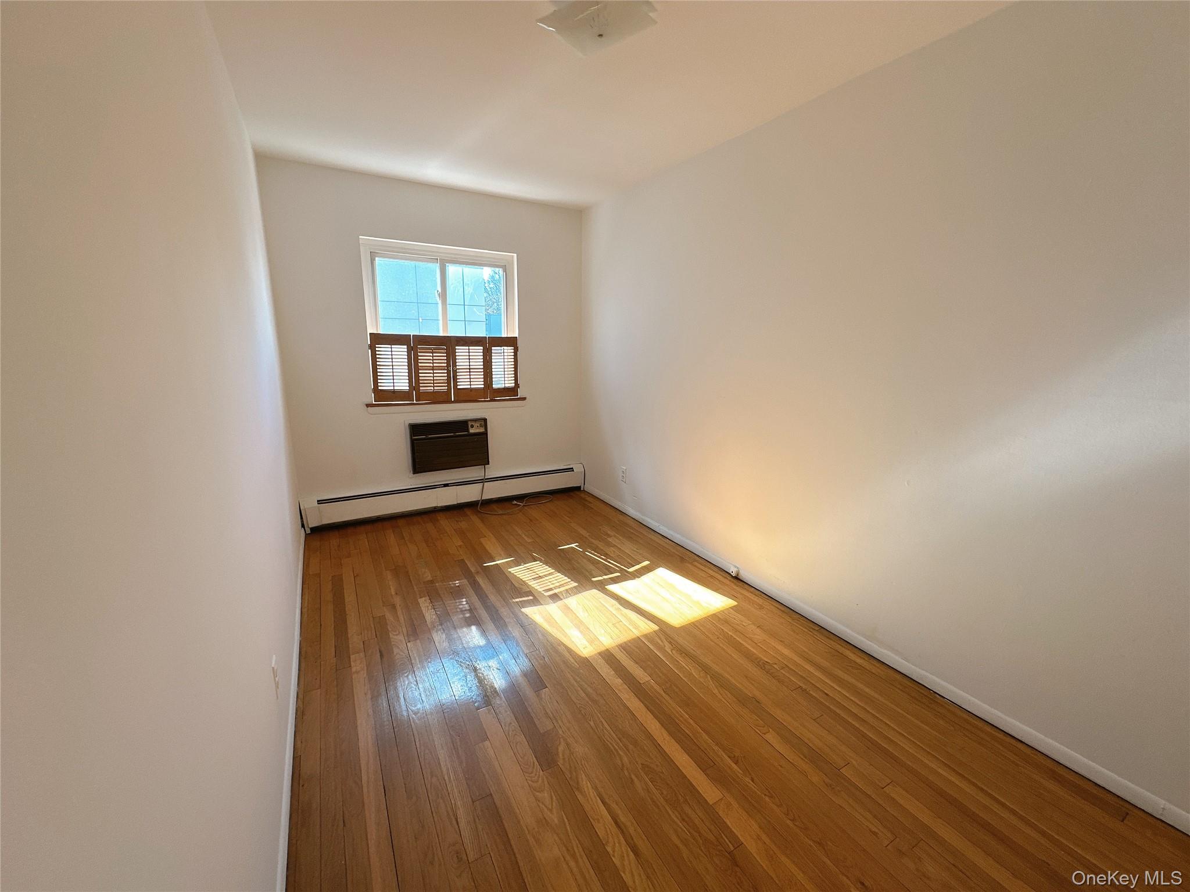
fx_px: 481
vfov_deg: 85.7
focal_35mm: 14
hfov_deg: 102.1
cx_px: 595
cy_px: 446
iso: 64
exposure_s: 1/99
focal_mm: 2.22
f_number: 2.2
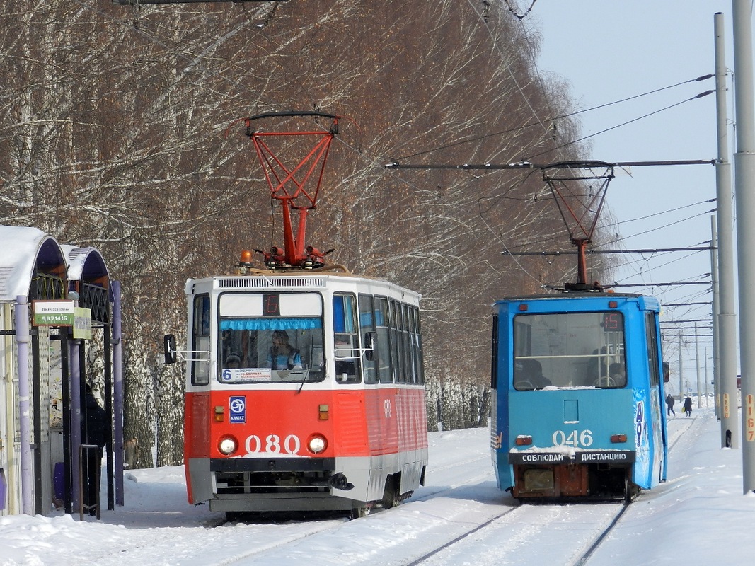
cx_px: 378
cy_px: 283
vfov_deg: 6.2
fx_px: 5212
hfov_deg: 8.3
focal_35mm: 239
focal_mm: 42.4
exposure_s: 1/1250
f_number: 5.1
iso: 160
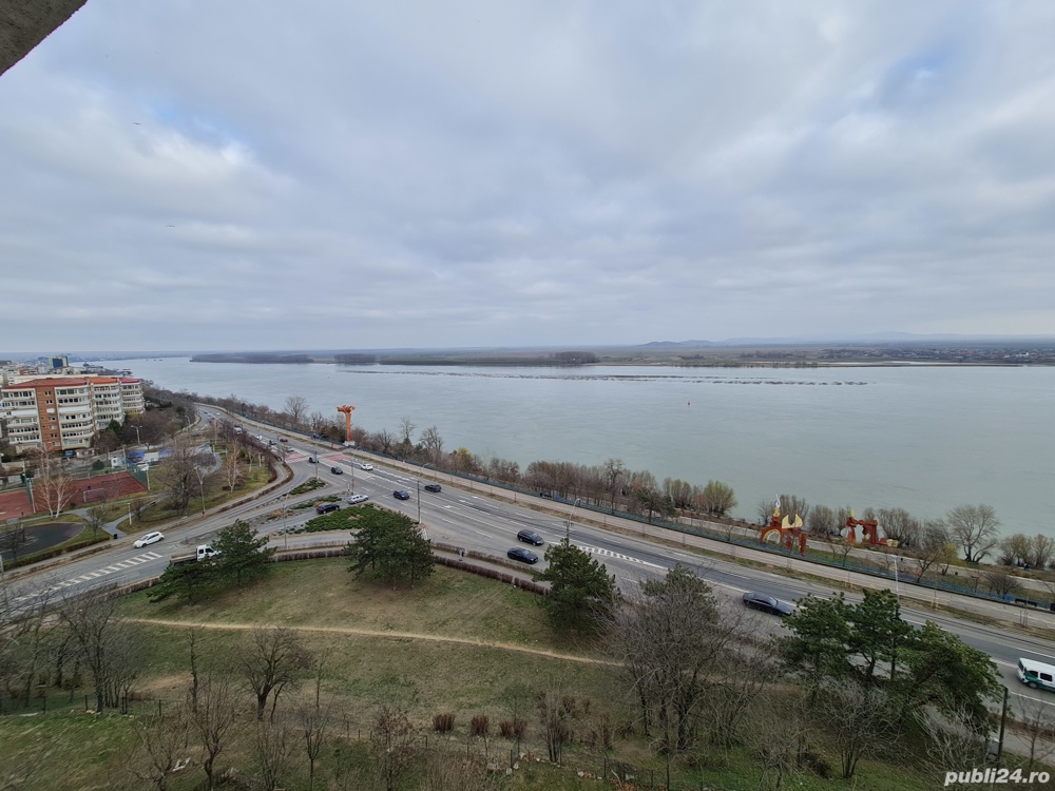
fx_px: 396
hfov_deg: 106.2
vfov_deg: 89.9
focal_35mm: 13
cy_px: 396
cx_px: 528
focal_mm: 2.2
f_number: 2.2
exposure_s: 1/860
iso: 64
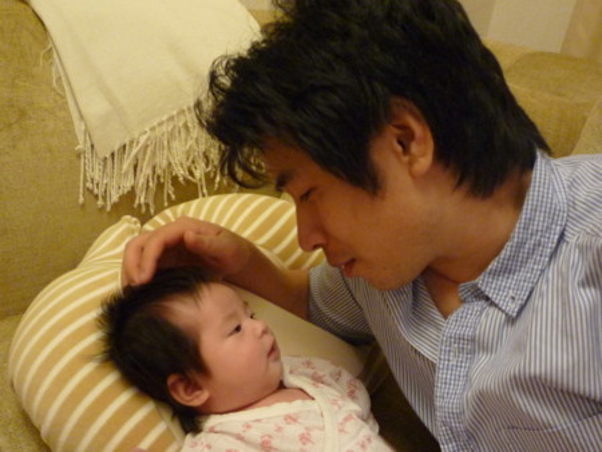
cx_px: 301
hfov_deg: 51.3
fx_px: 626
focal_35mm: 36
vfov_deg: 39.7
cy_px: 226
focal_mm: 4.4
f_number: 2.8
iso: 400
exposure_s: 1/30
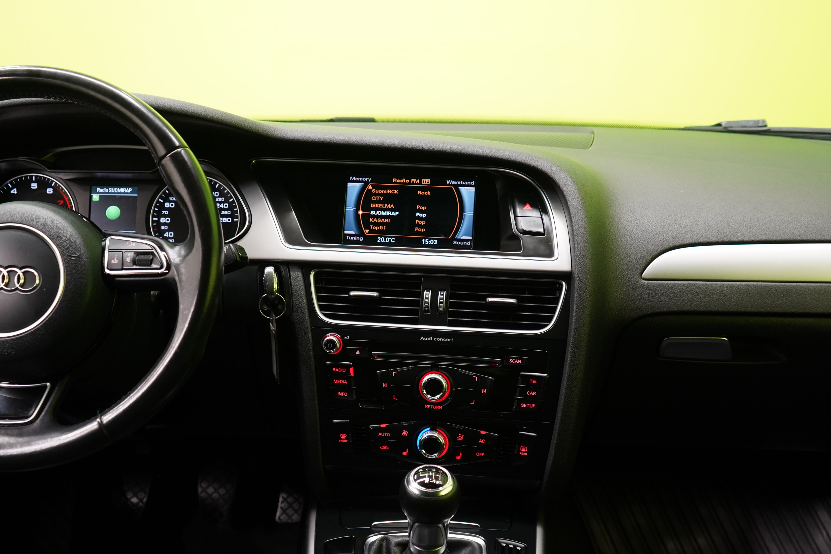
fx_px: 923
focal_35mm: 40
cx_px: 426
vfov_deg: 33.4
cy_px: 310
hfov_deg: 48.5
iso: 1250
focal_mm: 28
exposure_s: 1/30
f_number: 4.5
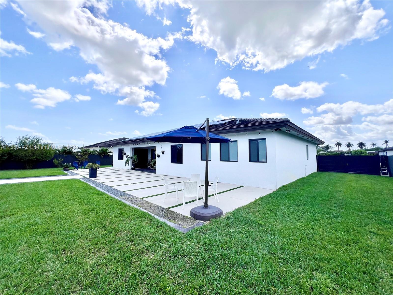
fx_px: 148
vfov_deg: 89.9
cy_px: 148
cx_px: 196
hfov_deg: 106.2
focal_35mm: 13
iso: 32
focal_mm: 1.57
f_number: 1.8
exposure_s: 1/2538
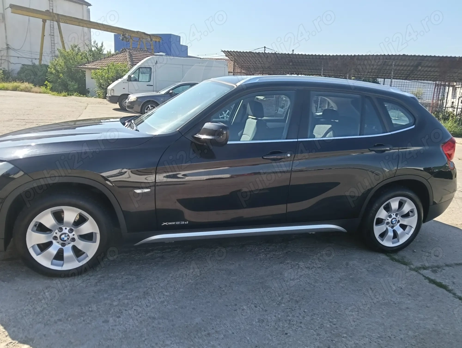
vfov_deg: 51.5
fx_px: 361
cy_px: 174
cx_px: 231
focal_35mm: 27
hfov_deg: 65.2
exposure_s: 1/384
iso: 50
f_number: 1.8
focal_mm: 3.98
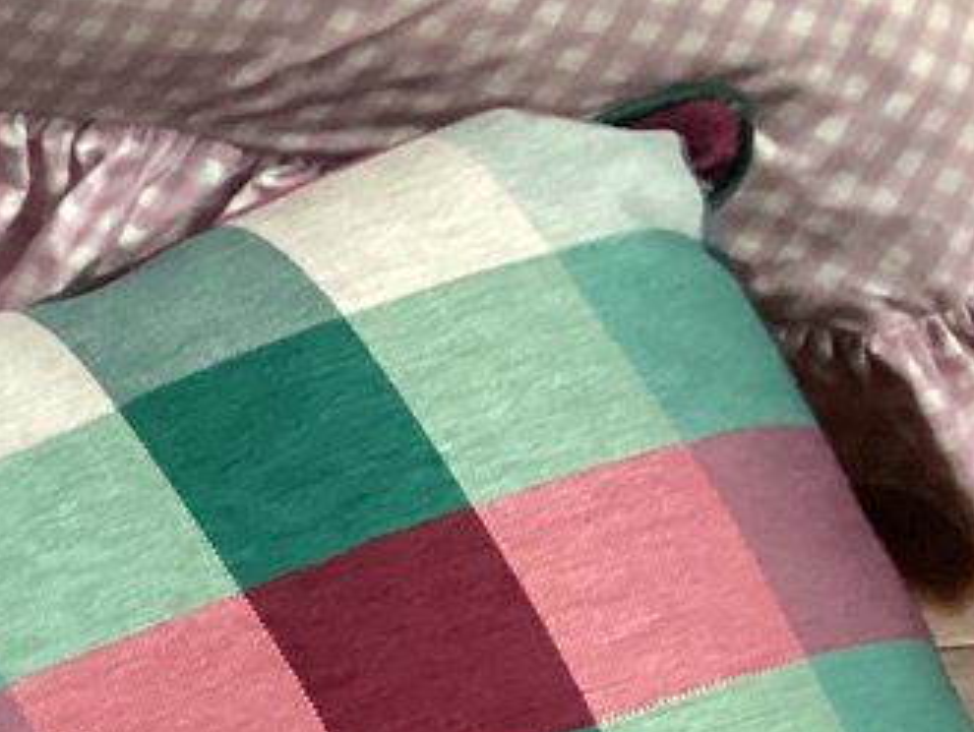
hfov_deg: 12.2
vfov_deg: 10.3
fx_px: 3998
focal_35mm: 142
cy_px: 934
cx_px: -993
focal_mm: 3.3
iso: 400
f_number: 2.4
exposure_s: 1/40
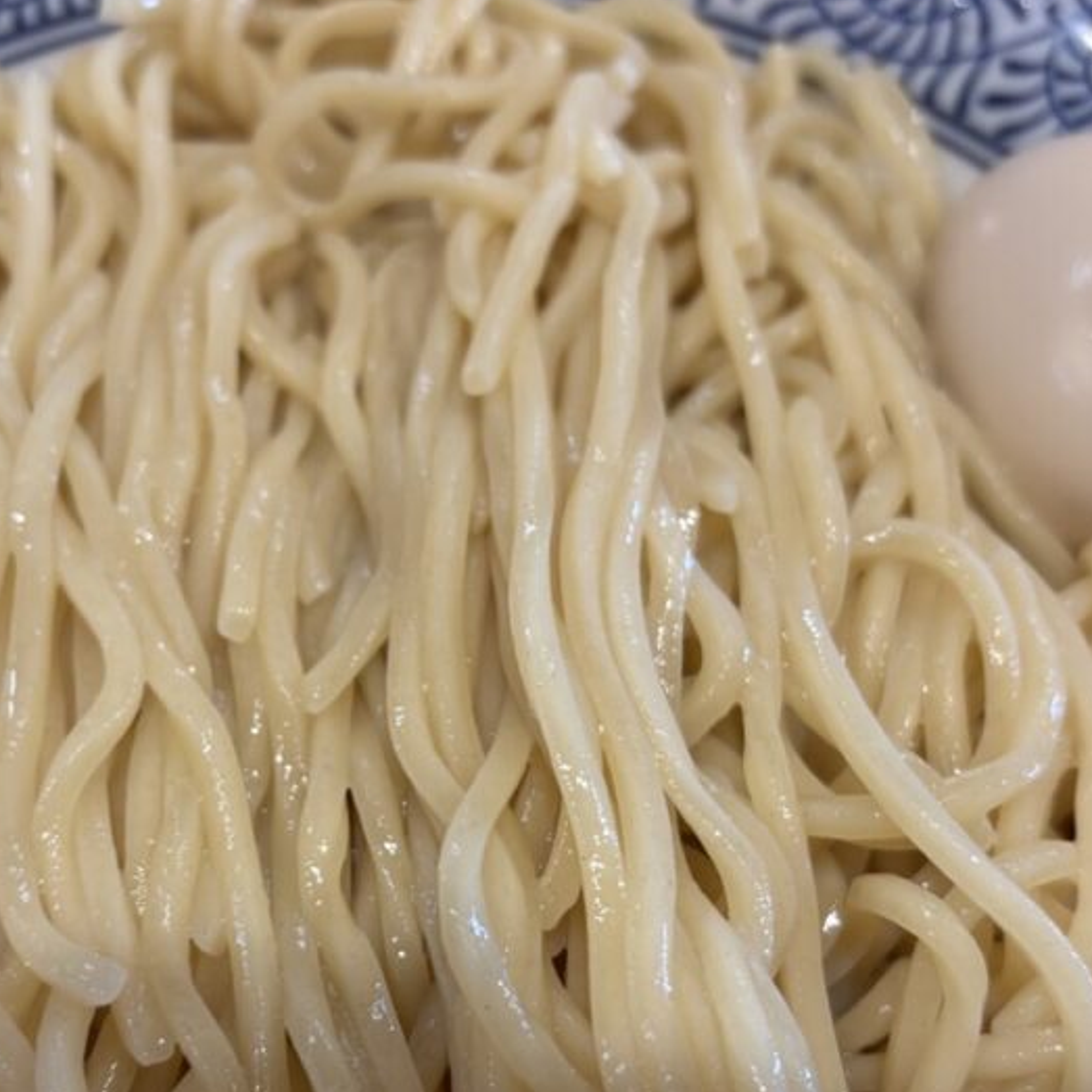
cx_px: 434
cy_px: 735
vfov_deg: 37.1
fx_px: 1606
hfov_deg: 37.4
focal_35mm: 45
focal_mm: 5.96
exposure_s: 1/60
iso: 125
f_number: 1.6
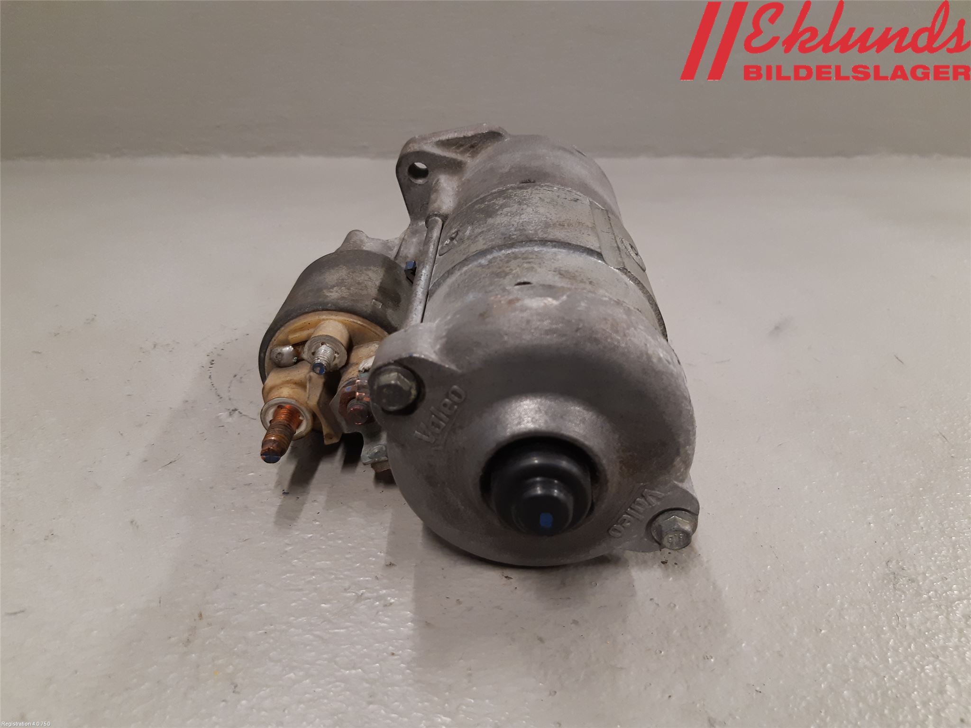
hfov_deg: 67.3
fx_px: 729
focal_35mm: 26
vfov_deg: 53.1
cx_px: 486
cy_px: 364
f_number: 1.7
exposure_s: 1/50
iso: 160
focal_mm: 3.93
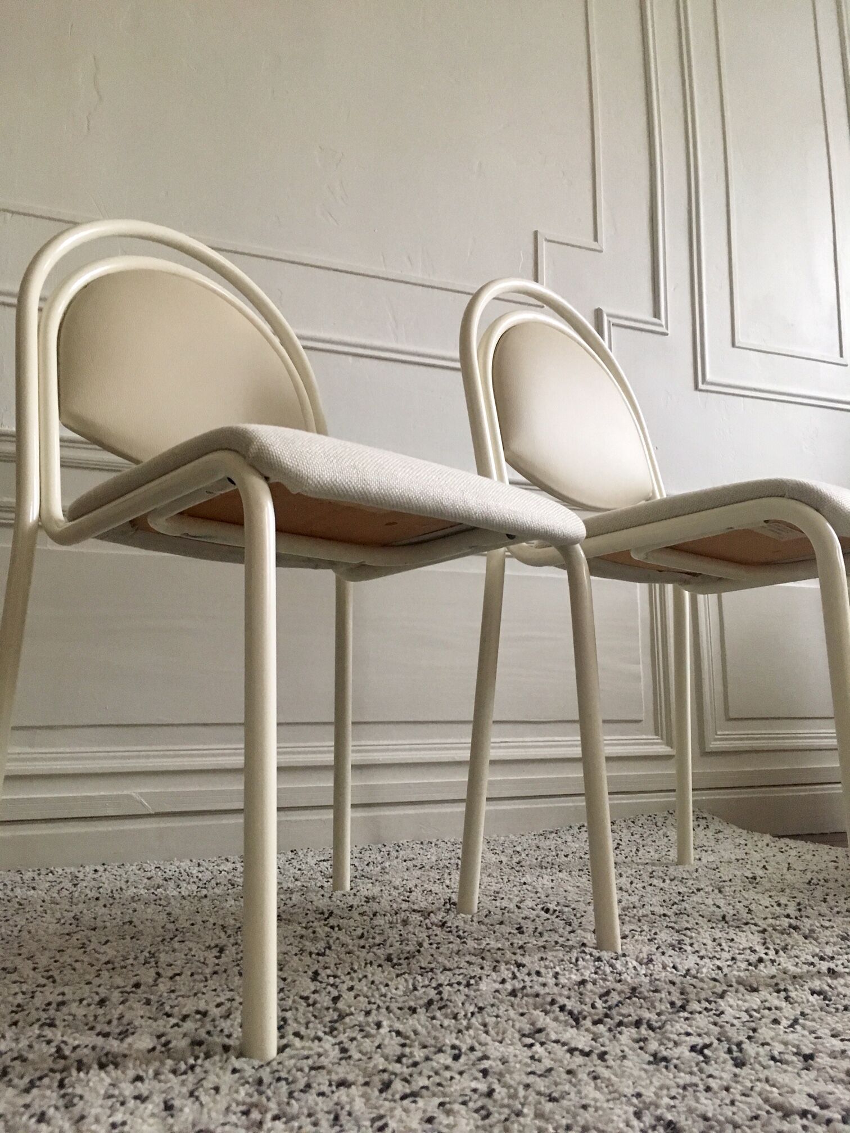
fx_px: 949
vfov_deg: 61.7
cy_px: 566
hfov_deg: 48.2
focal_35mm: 29
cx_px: 425
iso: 200
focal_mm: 4.15
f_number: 2.2
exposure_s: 1/33
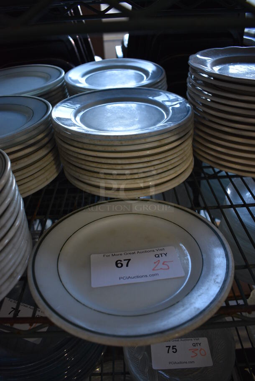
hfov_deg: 48.0
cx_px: 128
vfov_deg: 67.3
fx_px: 286
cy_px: 190
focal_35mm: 27
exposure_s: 1/200
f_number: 3.5
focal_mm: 18
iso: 800
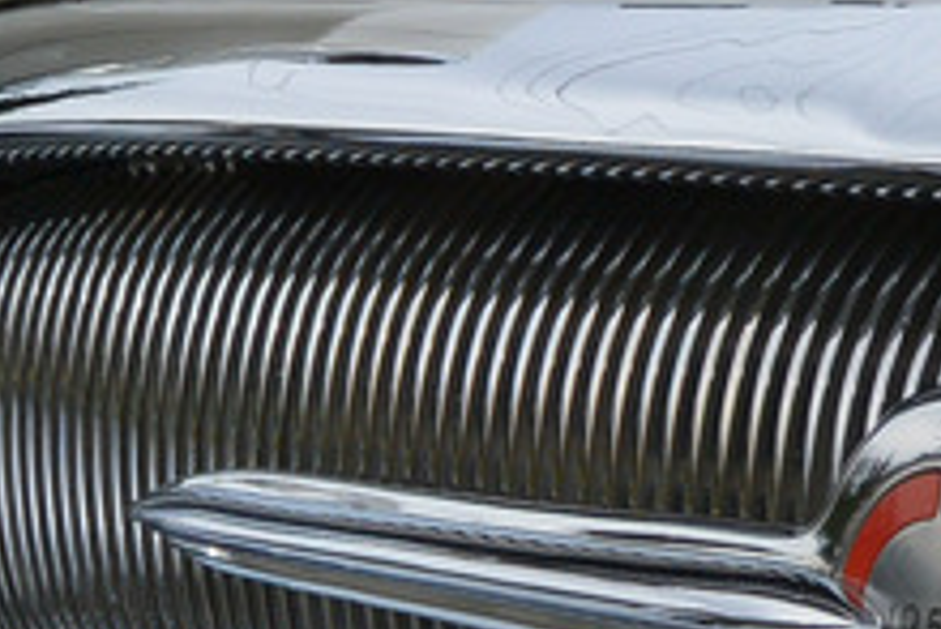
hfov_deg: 8.0
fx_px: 6643
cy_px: -6
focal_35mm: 254
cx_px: 1236
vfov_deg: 5.4
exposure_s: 1/500
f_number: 5
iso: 140
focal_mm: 21
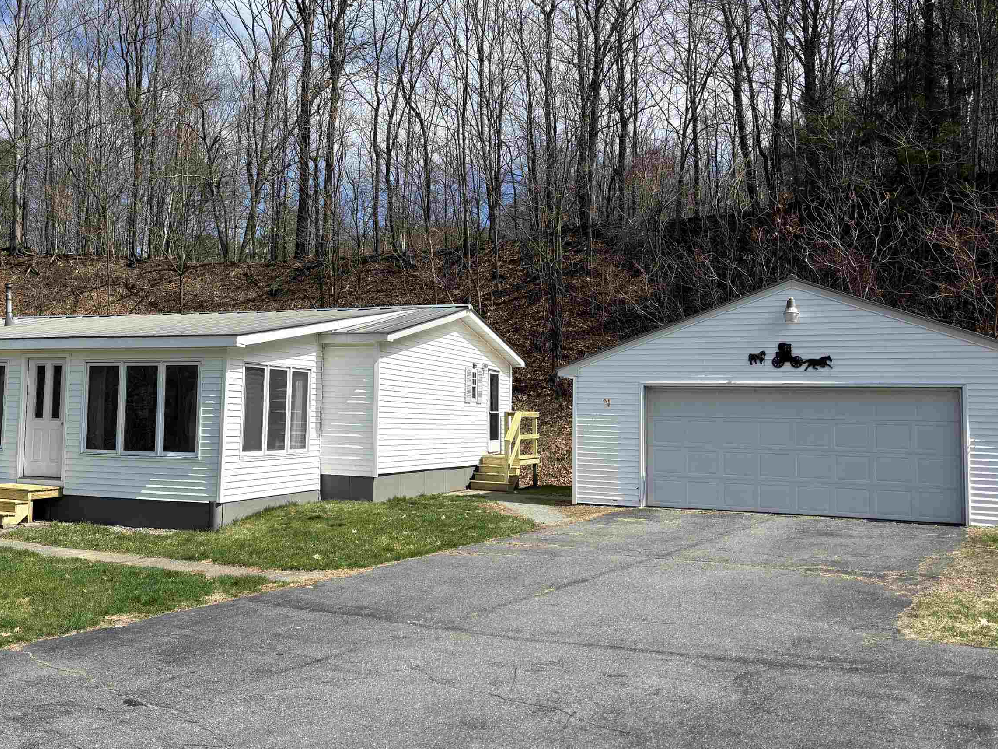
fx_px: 1009
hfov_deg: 52.0
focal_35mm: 35
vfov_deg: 40.7
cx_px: 366
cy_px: 346
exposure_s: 1/3021
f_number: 1.6
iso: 50
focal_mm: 5.96
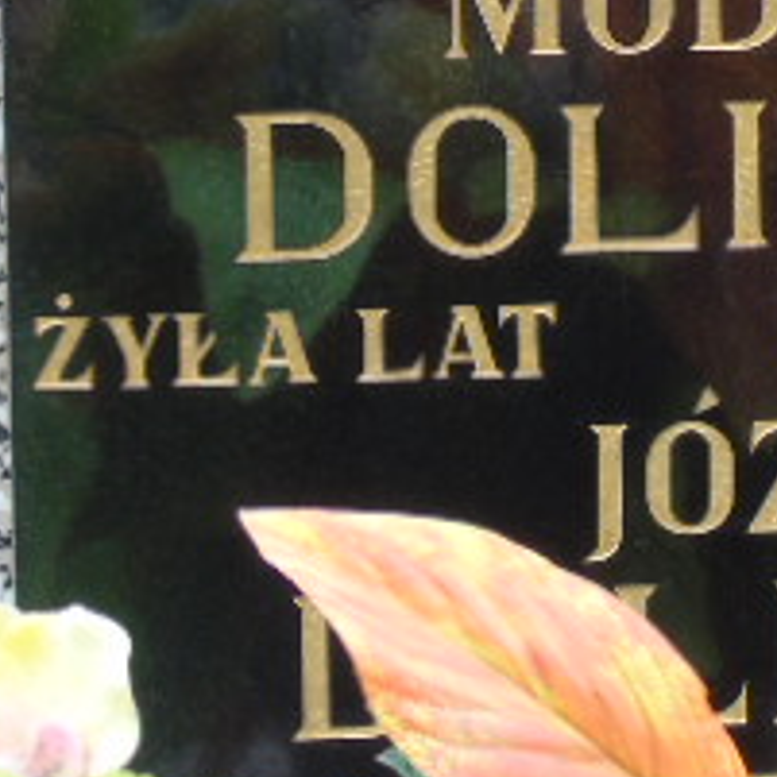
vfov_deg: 5.0
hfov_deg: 5.0
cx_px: 878
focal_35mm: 349
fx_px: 8863
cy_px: 305
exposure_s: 1/60
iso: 100
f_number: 4.6
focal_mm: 22
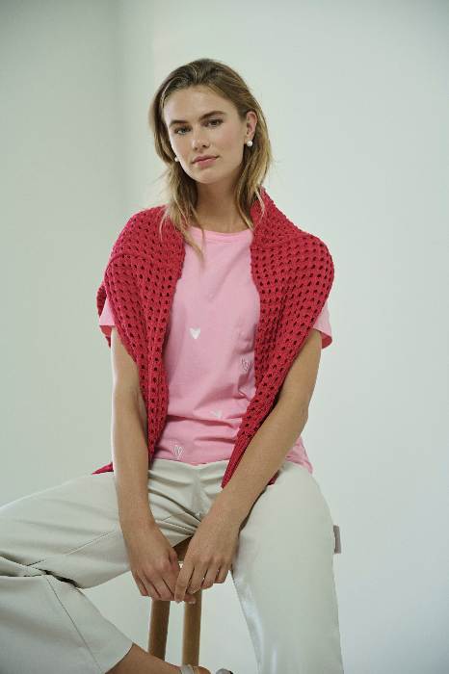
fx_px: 1161
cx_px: 224
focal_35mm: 62
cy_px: 337
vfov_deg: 32.4
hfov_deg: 21.9
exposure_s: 1/200
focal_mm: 62
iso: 500
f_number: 4
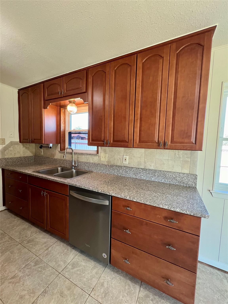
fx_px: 114
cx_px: 114
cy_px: 152
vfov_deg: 106.2
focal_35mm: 13
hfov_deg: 89.9
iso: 160
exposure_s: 1/60
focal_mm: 1.57
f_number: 1.8
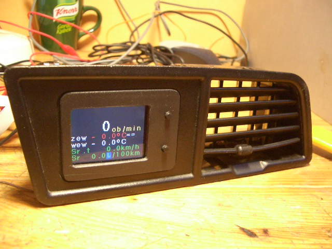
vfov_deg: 40.7
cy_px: 124
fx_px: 336
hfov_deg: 52.6
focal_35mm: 35
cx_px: 166
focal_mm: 5.8
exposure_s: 1/10
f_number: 2.6
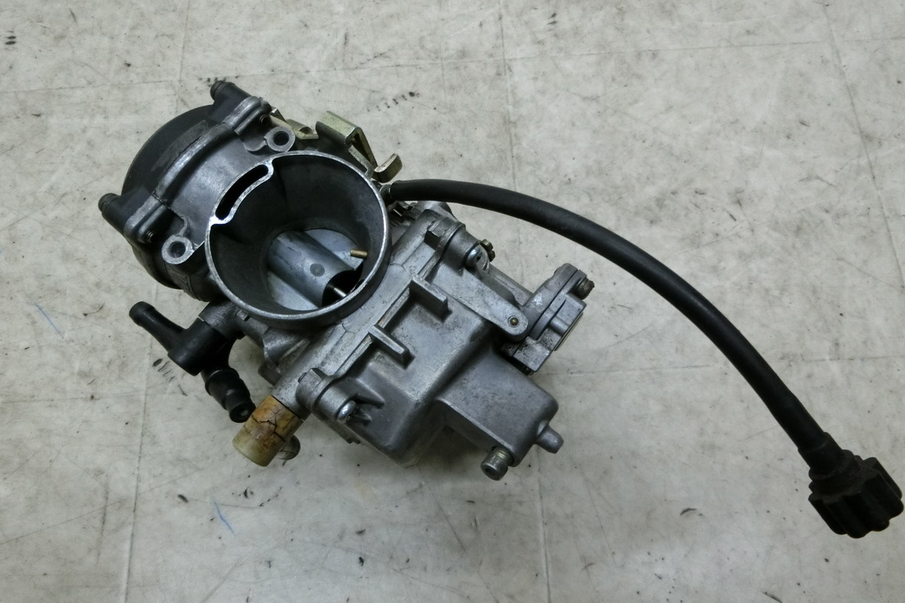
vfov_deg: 47.8
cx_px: 446
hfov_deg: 67.4
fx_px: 679
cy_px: 339
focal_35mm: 27
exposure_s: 1/100
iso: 400
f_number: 3.5
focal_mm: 4.5
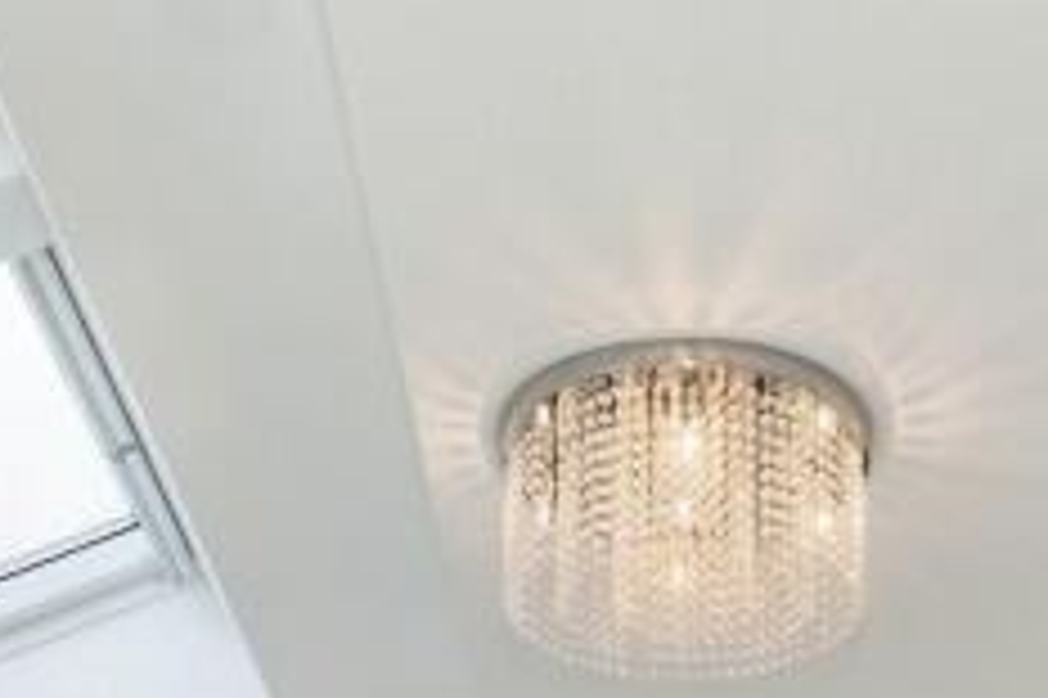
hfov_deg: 30.5
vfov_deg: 16.1
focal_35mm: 66
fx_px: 1920
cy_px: 1389
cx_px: 621
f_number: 7.1
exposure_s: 1/200
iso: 800
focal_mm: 10
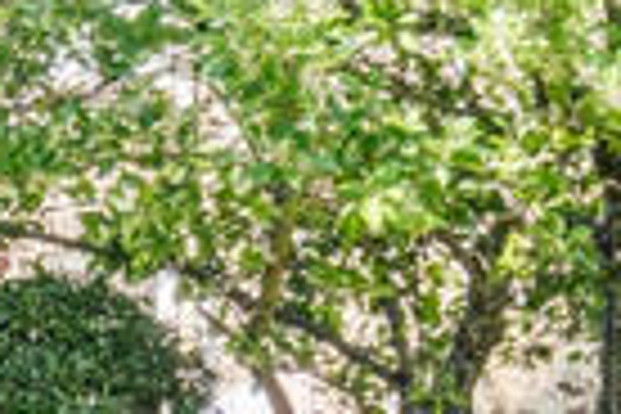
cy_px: 763
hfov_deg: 7.6
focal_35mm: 267
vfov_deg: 5.1
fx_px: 4605
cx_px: -315
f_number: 11
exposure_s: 1/125
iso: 640
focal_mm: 24
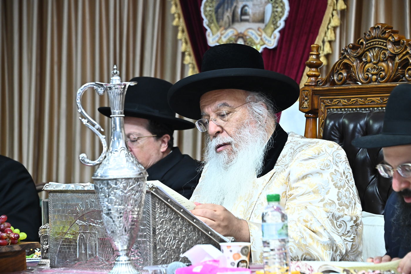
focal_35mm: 180
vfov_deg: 7.6
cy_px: 137
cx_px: 206
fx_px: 2054
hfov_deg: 11.4
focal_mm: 180
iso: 3200
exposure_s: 1/200
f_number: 7.1
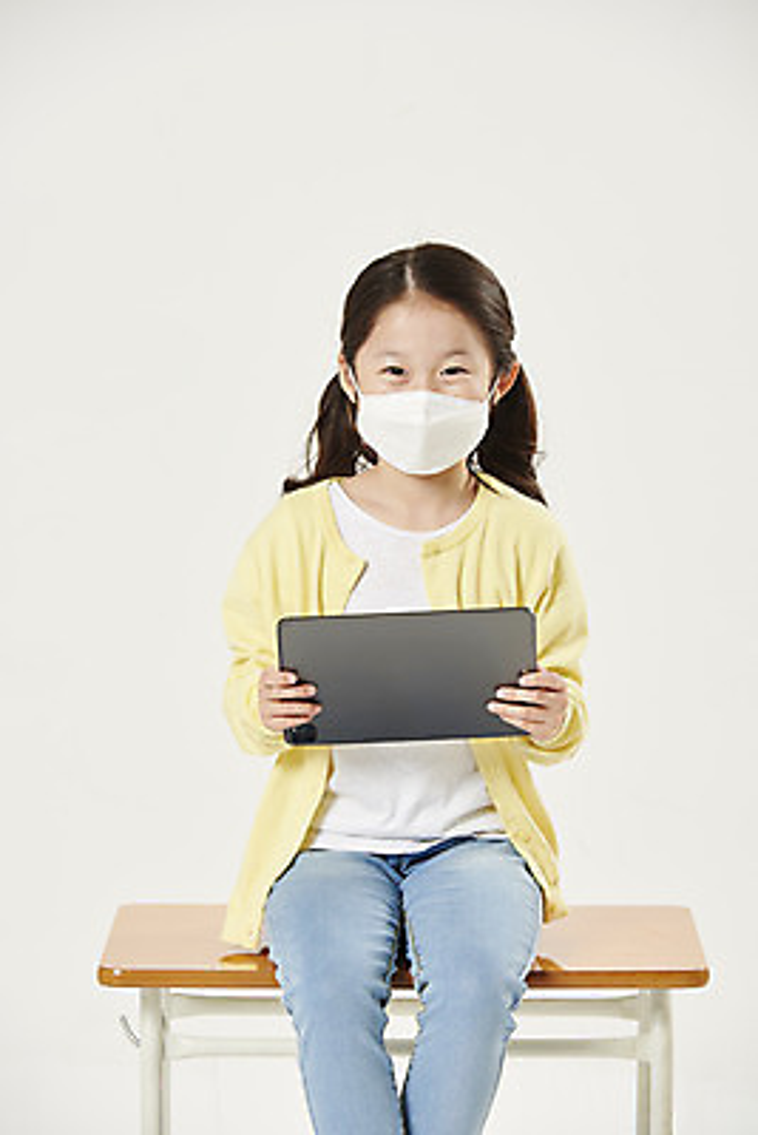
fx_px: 5364
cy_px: 568
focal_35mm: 170
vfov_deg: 12.1
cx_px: 379
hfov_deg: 8.1
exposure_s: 1/125
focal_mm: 170
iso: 125
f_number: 8
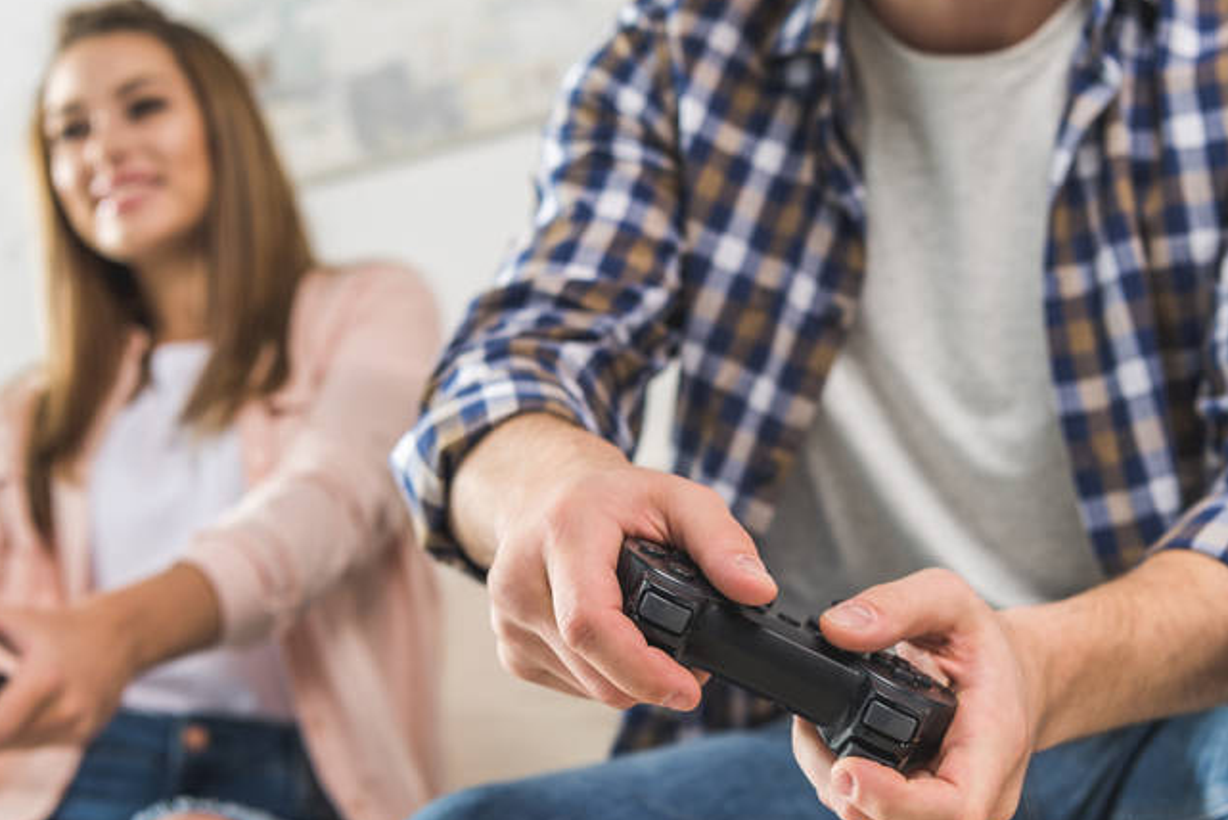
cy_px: 396
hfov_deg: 30.1
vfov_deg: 20.3
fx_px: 2286
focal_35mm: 67
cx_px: 662
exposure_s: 1/160
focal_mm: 42
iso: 64
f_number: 3.5
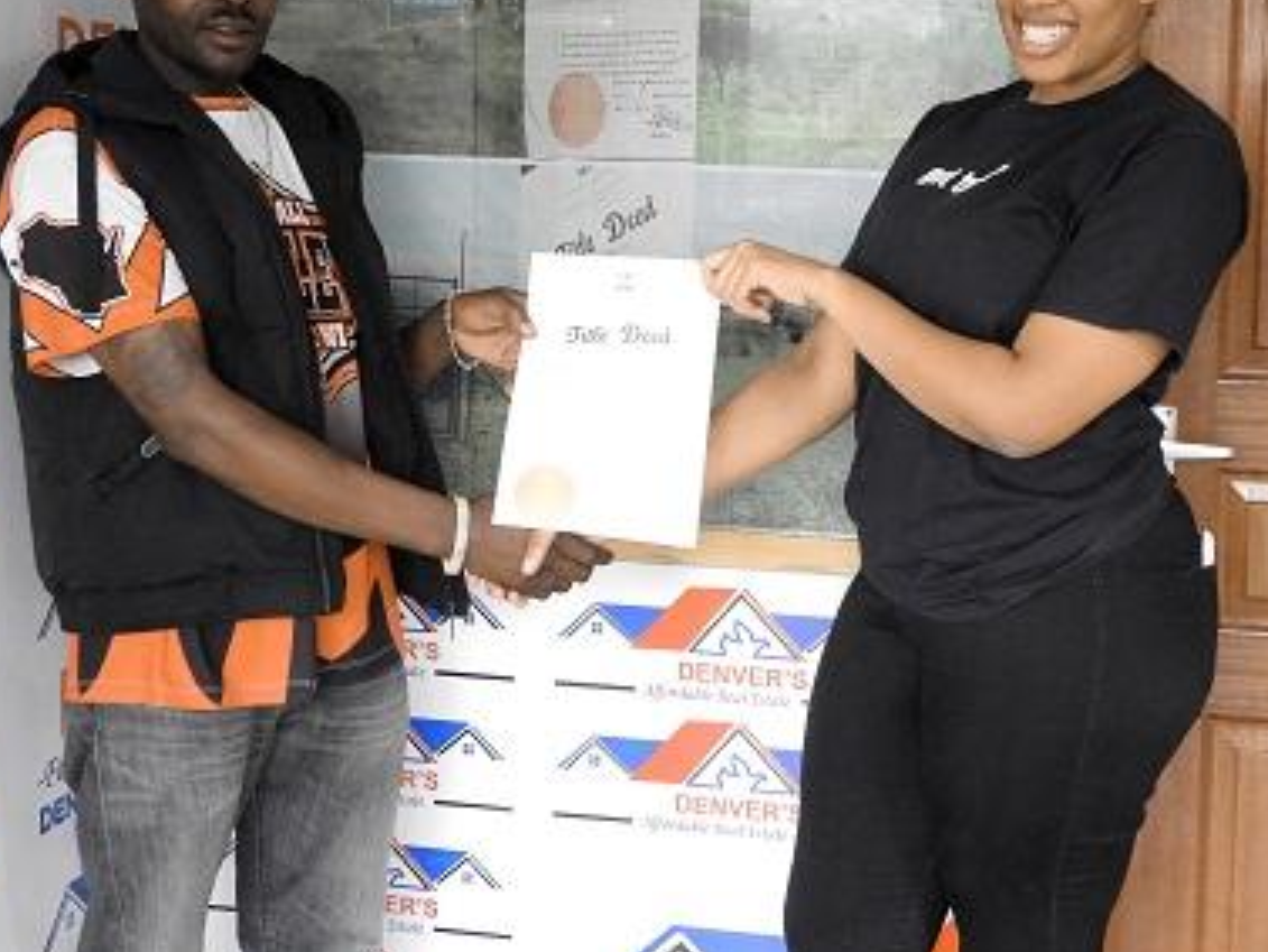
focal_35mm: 55
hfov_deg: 34.9
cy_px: 308
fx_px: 2015
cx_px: 664
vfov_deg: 26.4
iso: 400
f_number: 3.8
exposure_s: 1/15
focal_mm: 7.2
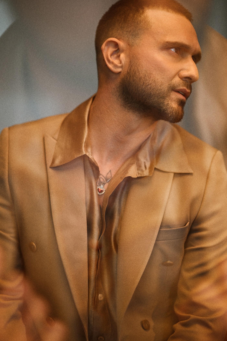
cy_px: 170
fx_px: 804
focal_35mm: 85
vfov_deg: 23.9
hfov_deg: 16.1
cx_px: 114
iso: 100
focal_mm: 85
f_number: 1.4
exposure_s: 1/200
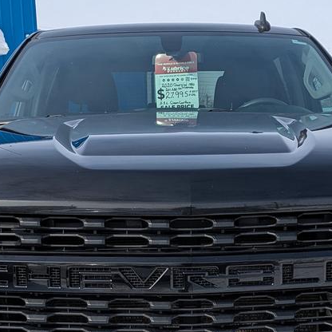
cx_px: 194
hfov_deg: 25.3
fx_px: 738
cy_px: 240
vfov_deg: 25.1
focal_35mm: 68
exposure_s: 1/2370
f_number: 1.89
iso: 46
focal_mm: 5.43
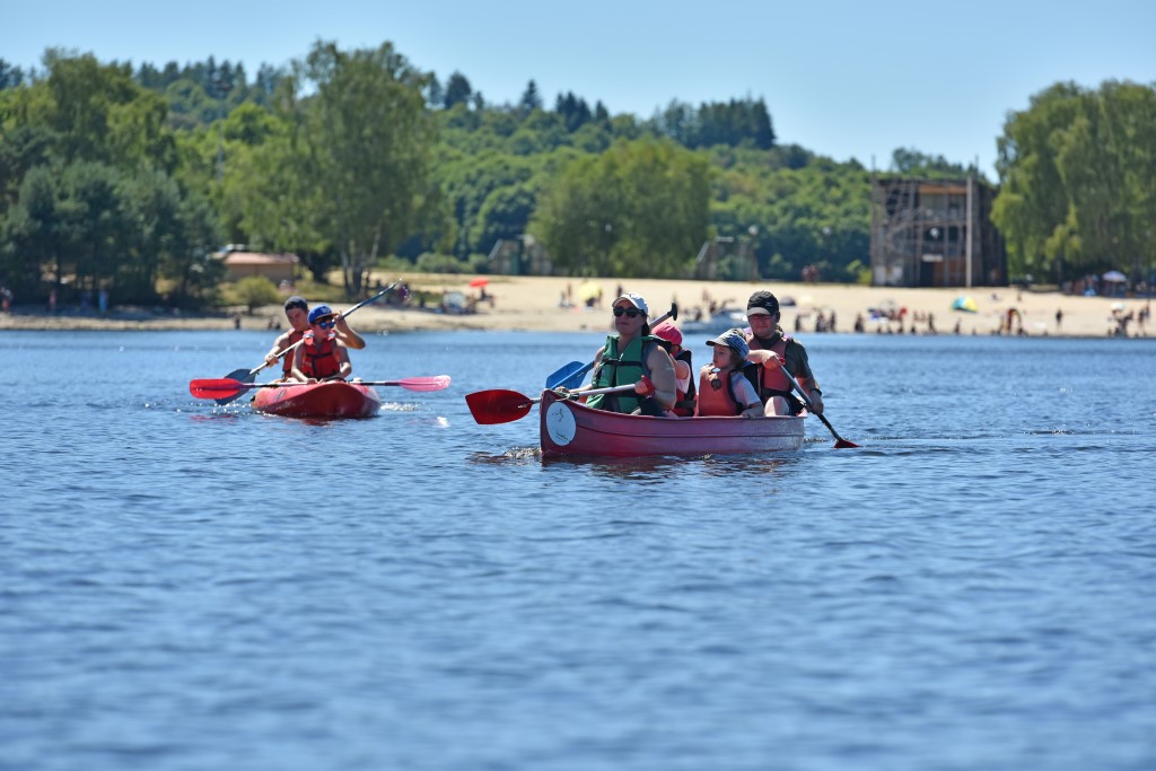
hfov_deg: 10.8
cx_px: 578
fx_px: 6102
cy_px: 386
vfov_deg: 7.2
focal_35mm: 190
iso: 64
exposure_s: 1/640
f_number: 5.6
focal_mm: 190
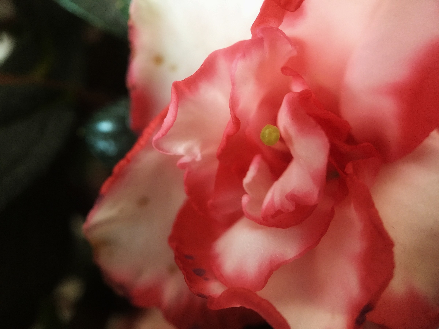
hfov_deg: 61.7
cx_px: 220
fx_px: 368
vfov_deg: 48.2
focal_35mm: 29
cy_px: 164
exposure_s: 1/25
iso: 250
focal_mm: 4.15
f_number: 2.2
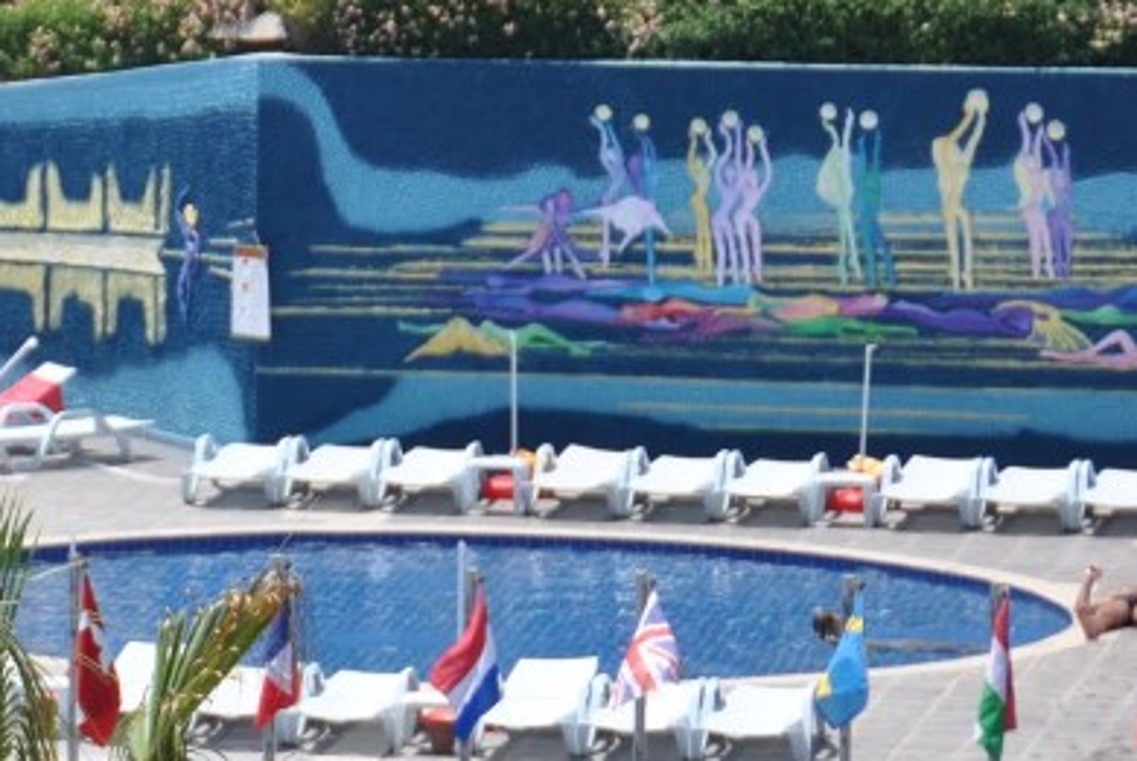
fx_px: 11446
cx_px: -497
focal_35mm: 362
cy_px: 606
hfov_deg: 5.6
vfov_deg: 3.8
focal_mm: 82
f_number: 5.6
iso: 100
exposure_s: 1/500
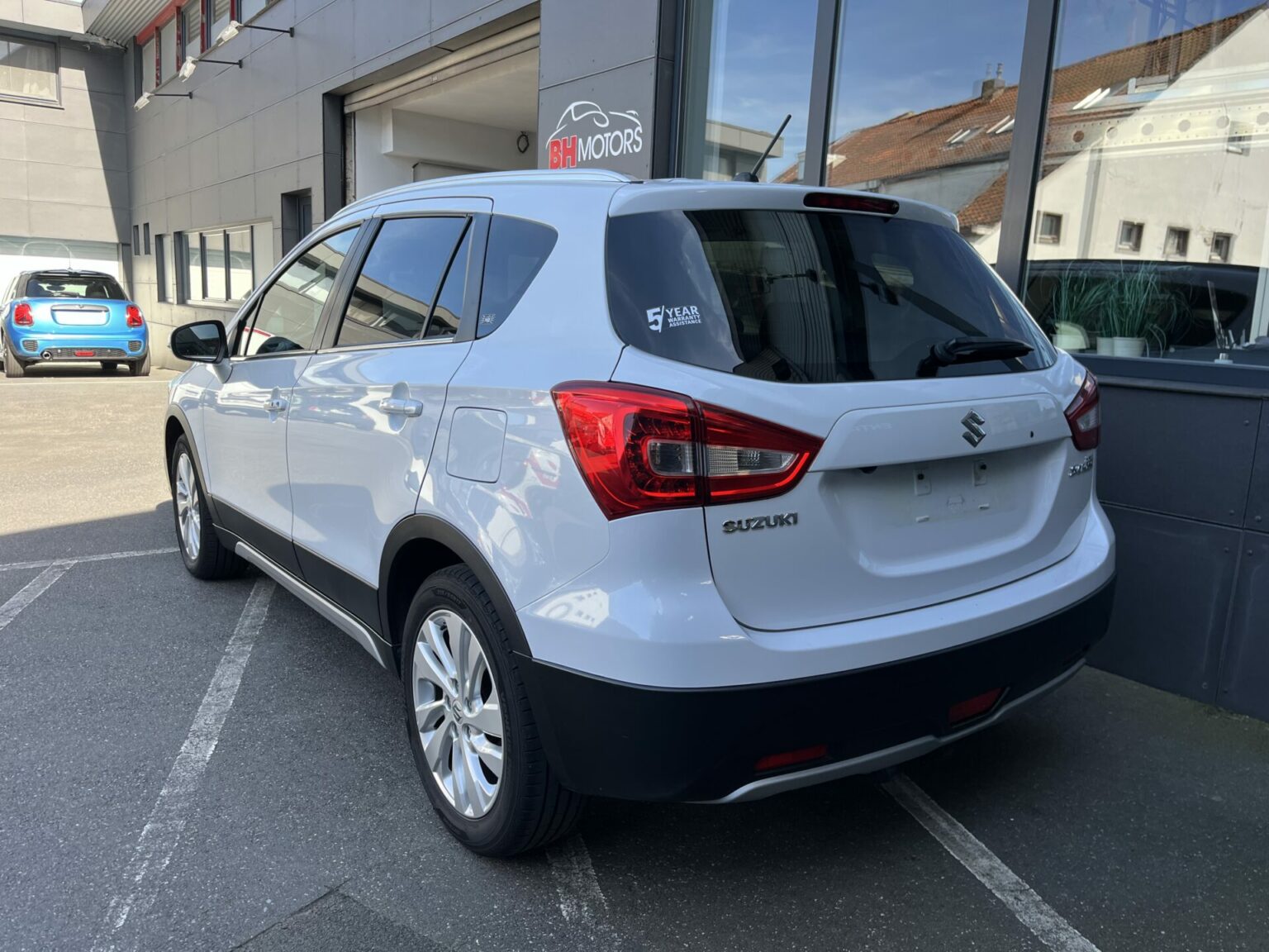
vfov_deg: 53.1
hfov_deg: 67.3
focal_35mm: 26
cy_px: 476
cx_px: 634
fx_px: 953
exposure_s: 1/664
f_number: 1.6
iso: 50
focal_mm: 5.1
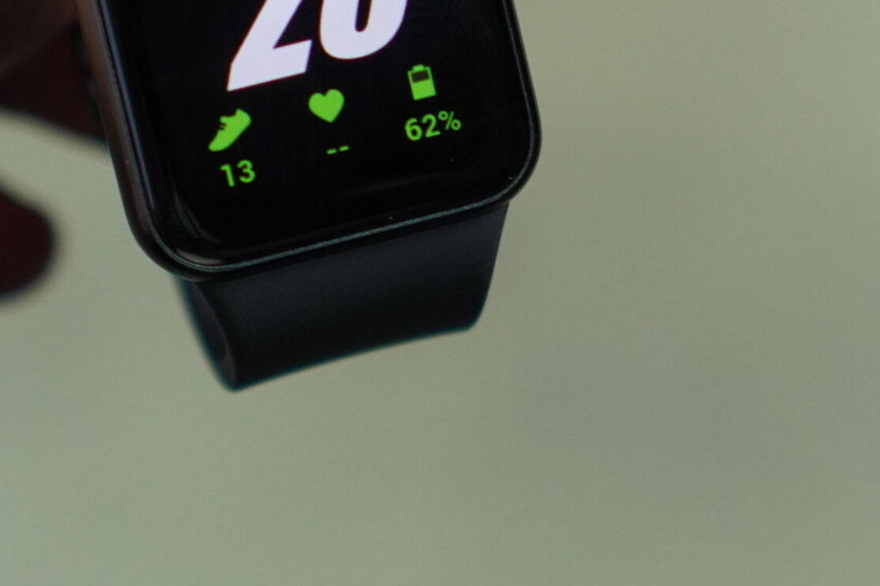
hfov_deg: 17.0
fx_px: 2936
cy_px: -49
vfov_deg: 11.3
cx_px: 297
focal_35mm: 120
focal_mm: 35
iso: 640
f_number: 3.2
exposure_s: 1/125
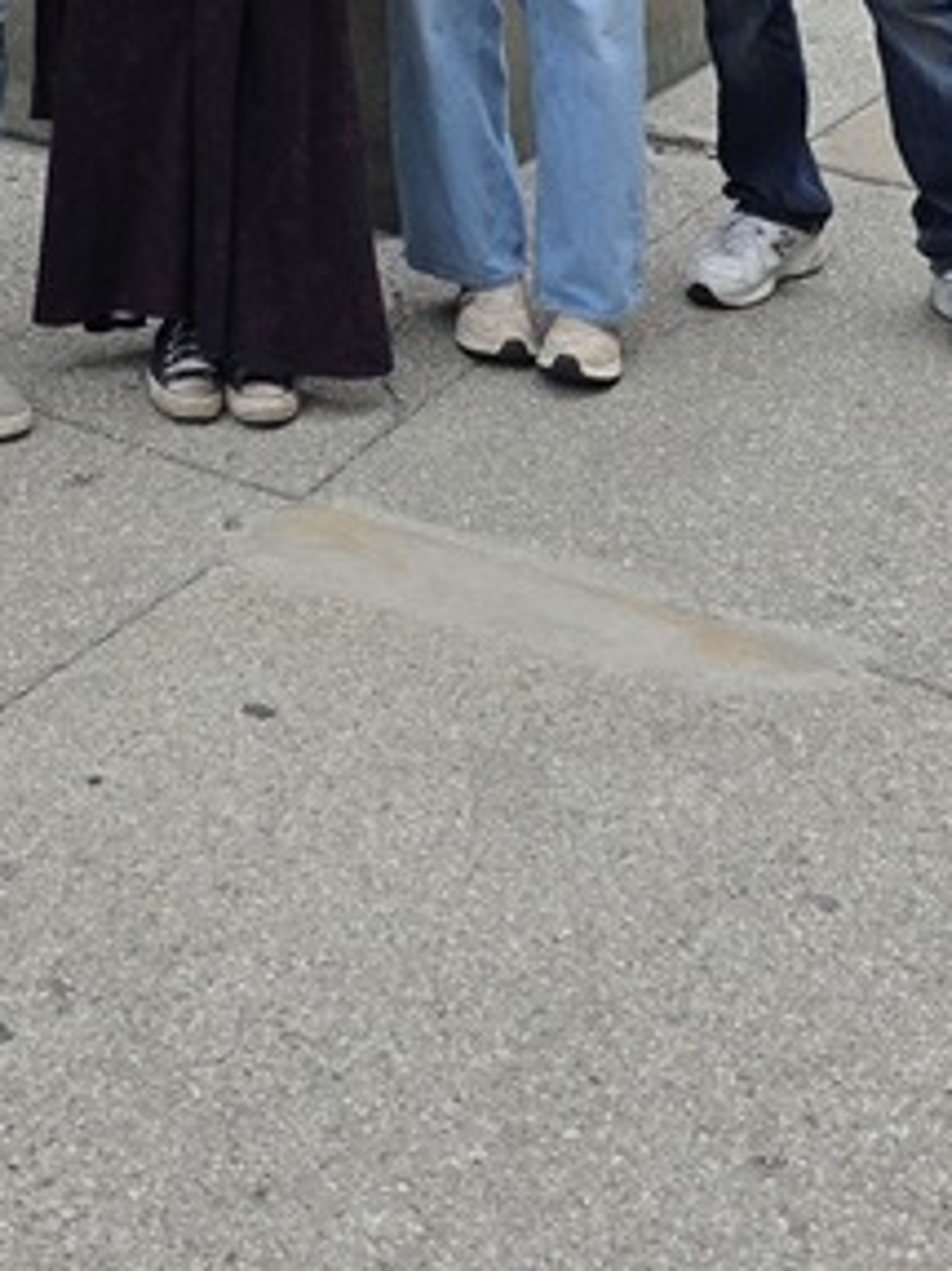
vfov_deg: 19.0
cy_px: -930
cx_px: 58
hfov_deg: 17.7
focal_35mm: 82
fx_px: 3009
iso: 80
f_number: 1.7
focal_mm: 6.3
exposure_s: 1/5778
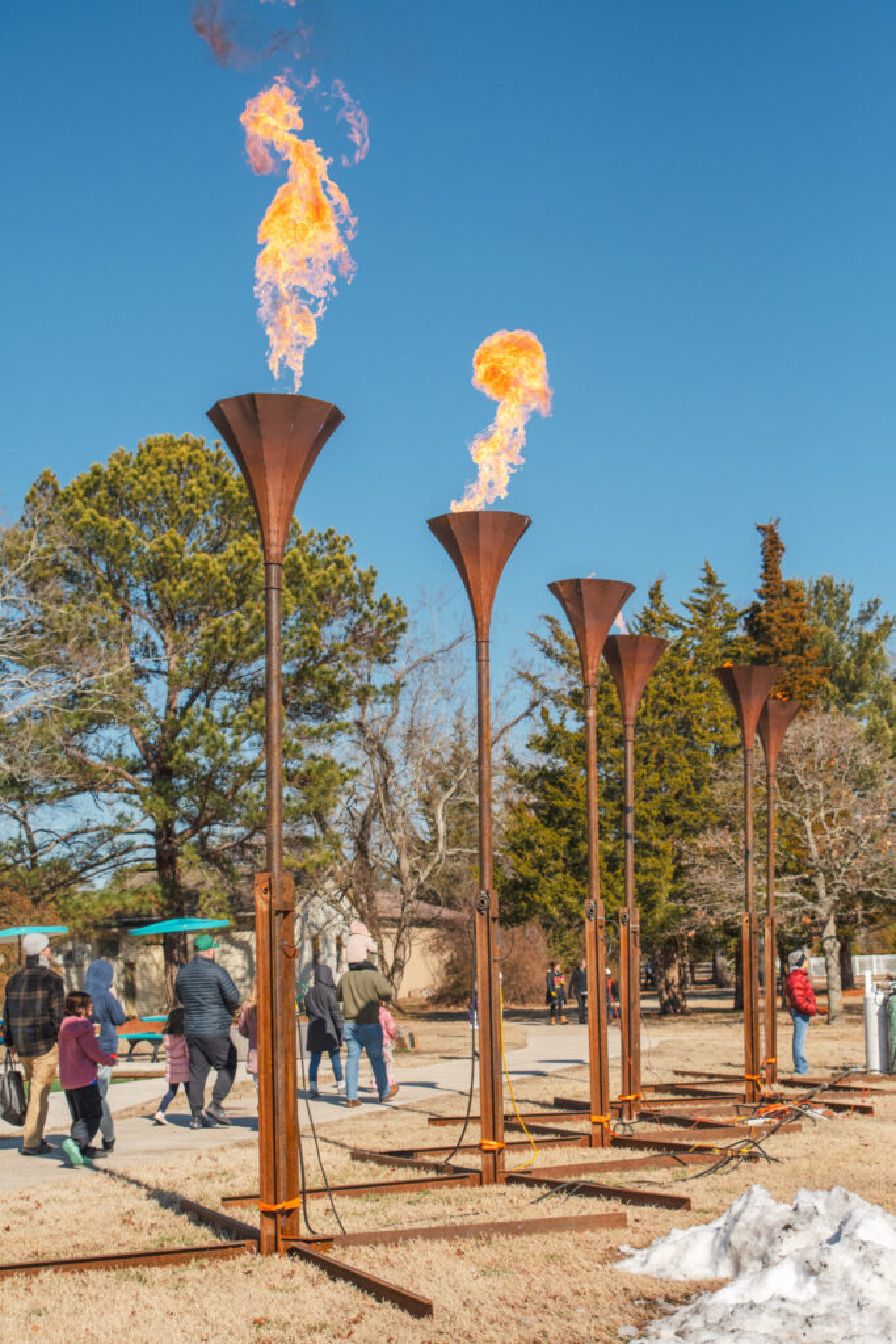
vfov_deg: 41.1
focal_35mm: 48
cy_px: 672
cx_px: 448
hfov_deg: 28.1
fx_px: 1791
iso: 320
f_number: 3.2
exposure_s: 1/8000
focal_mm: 32
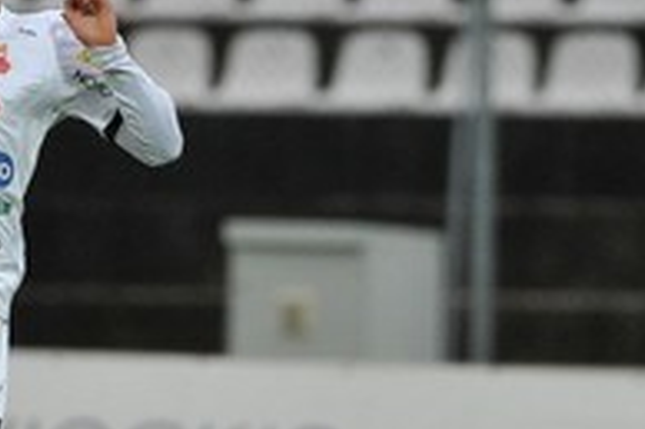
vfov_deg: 1.0
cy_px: 449
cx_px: 303
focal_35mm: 1360
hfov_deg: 1.5
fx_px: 24345
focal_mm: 330
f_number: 4
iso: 3200
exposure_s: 1/2000
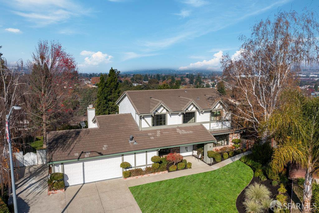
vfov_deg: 46.4
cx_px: 160
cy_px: 106
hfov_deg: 65.5
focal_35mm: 28
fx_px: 248
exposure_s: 1/800
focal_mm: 10.26
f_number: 5.6
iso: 100
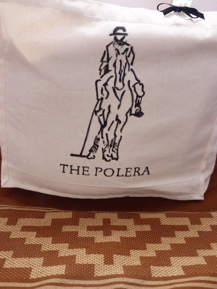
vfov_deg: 63.4
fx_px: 234
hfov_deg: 49.7
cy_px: 144
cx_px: 108
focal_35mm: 28
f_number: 2.9
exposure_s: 1/20
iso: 400
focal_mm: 5.1
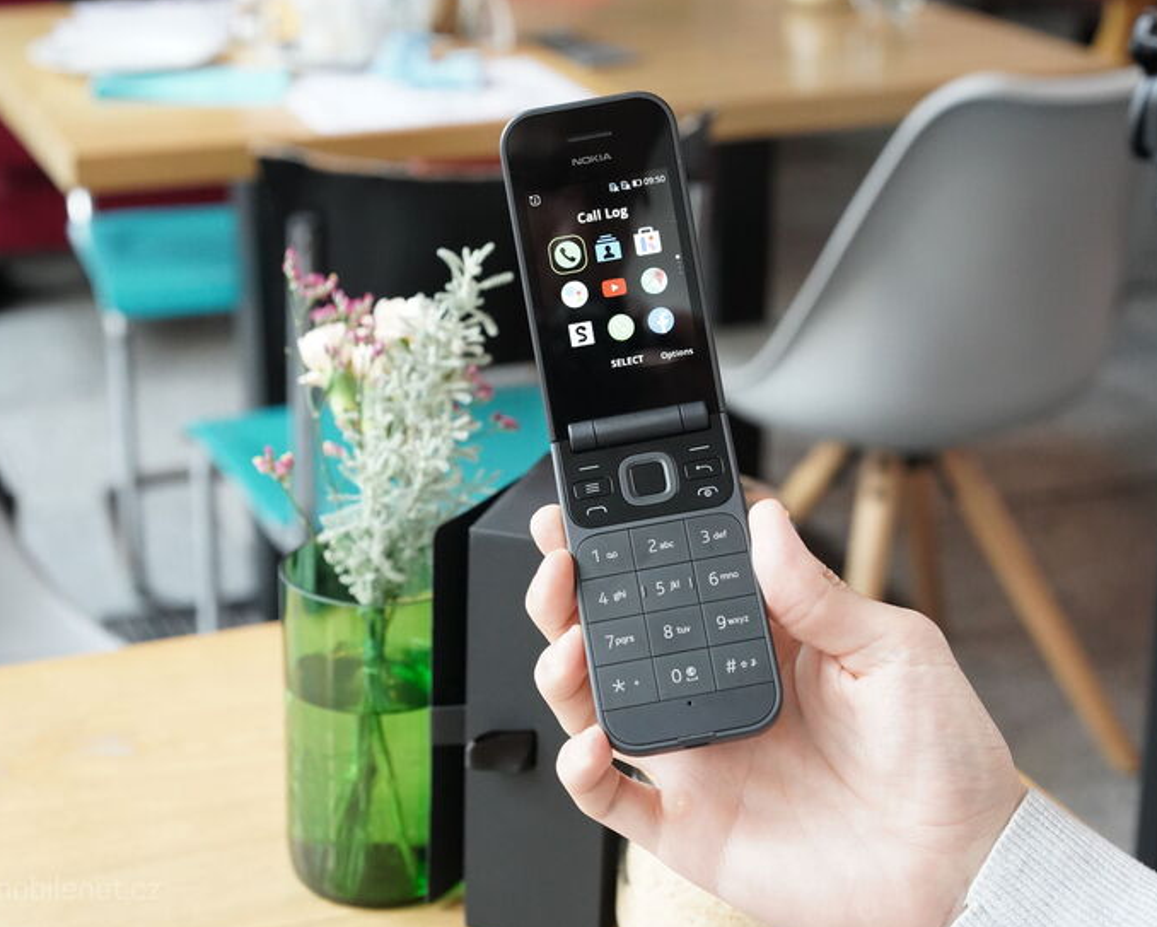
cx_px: 606
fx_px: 2158
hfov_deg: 30.0
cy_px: 463
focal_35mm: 63
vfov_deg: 24.2
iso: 6400
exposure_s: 1/250
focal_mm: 55
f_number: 5.6
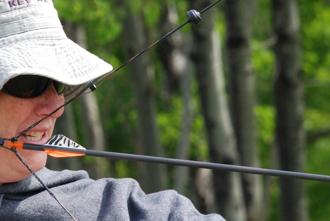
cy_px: 69
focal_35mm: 410
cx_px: 73
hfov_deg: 5.0
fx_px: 3762
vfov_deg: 3.4
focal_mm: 135
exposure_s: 1/200
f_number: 10
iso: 400
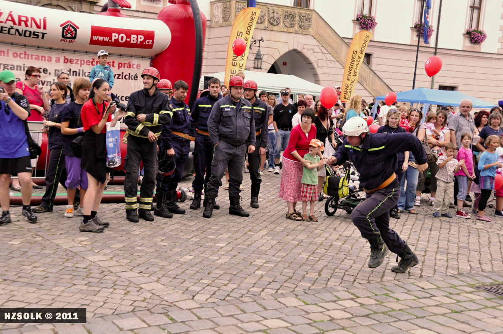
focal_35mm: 52
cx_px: 252
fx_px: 733
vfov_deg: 25.7
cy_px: 167
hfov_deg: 37.9
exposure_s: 1/1600
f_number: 7.1
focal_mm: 35
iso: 1250
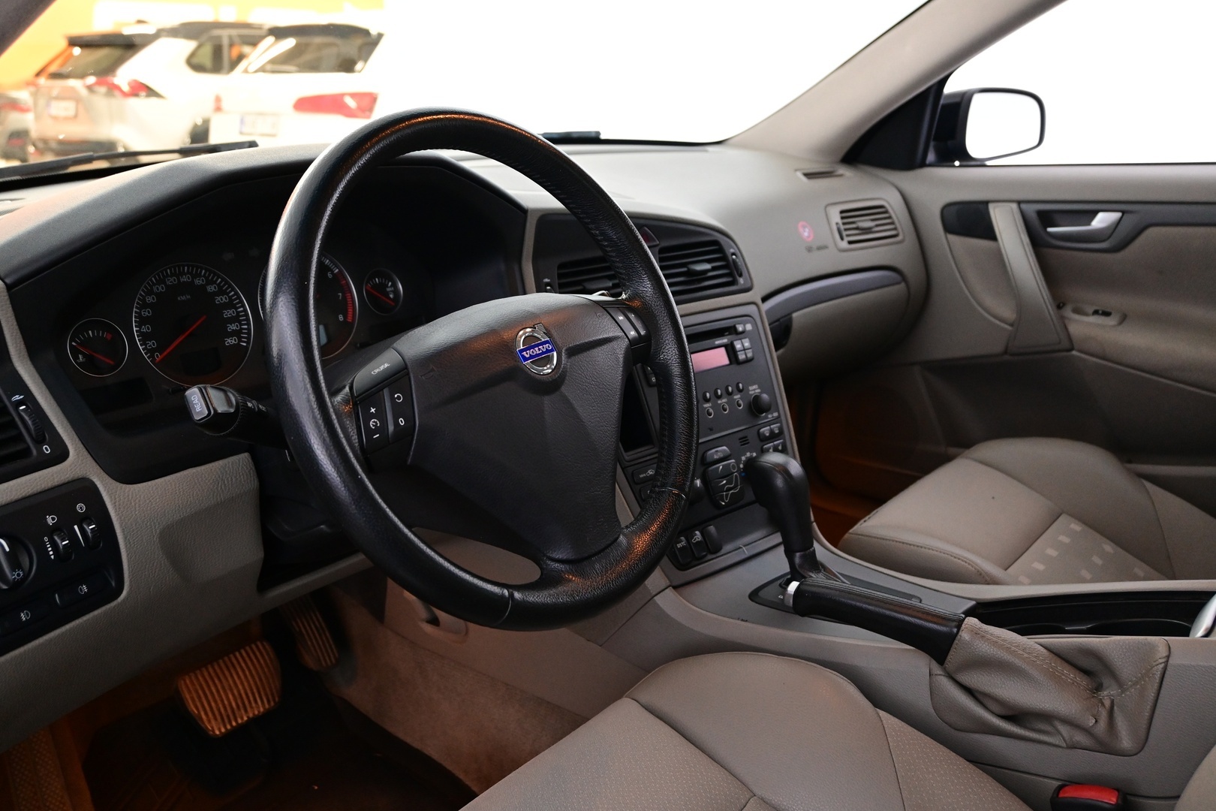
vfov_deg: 41.7
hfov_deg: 59.5
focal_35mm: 32
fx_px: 1064
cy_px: 406
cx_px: 608
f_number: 4
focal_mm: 21
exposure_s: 1/30
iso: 2000
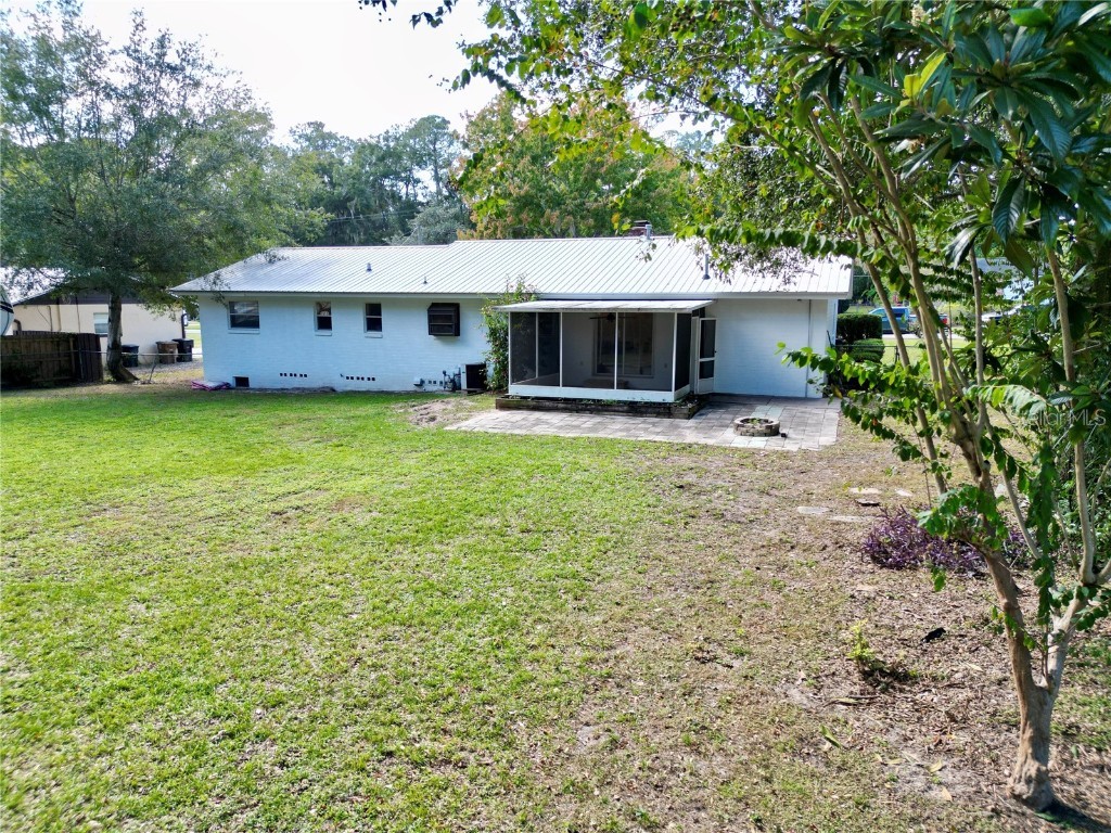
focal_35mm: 24
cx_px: 556
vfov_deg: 56.8
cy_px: 416
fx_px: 770
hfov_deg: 71.6
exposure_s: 1/640
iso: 130
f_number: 1.7
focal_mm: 6.72
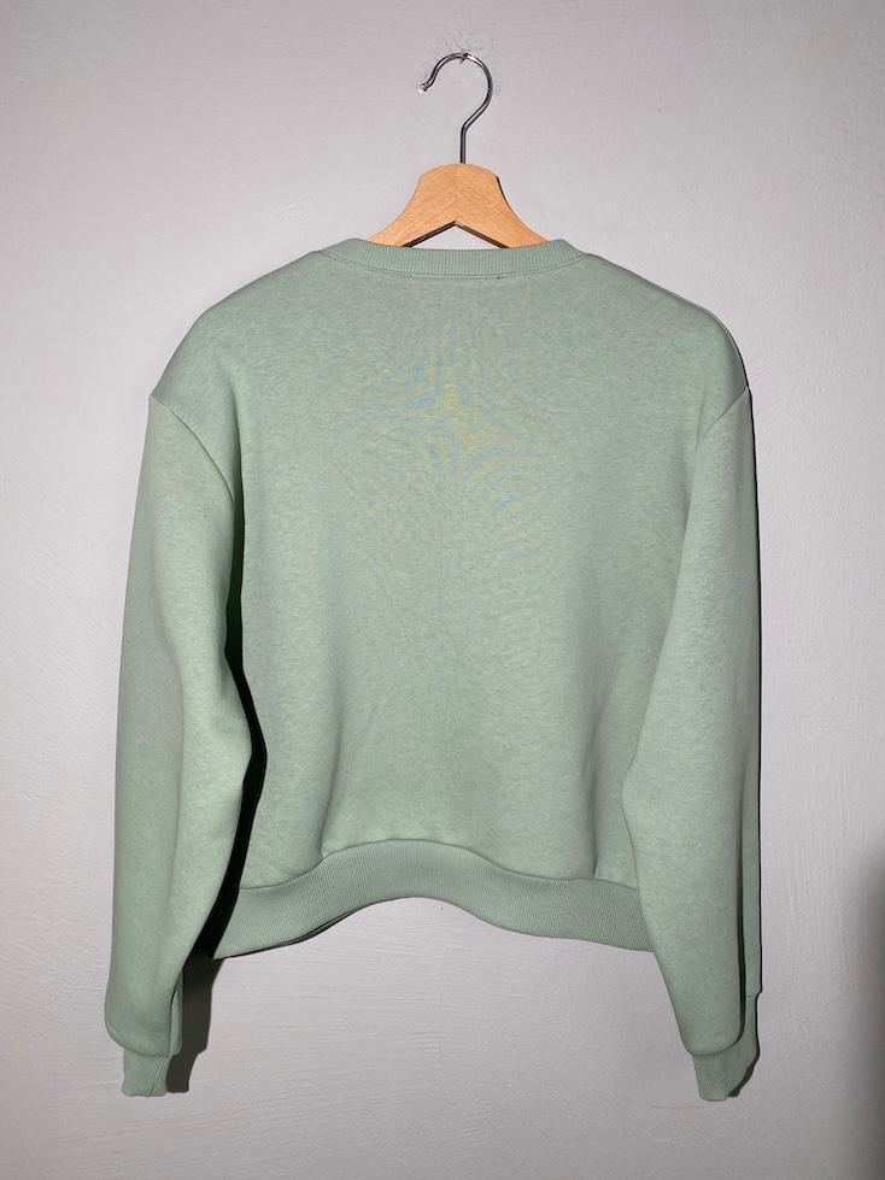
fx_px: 886
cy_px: 590
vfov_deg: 67.3
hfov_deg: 53.1
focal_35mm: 26
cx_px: 442
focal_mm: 4.25
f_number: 1.8
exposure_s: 1/315
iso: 32
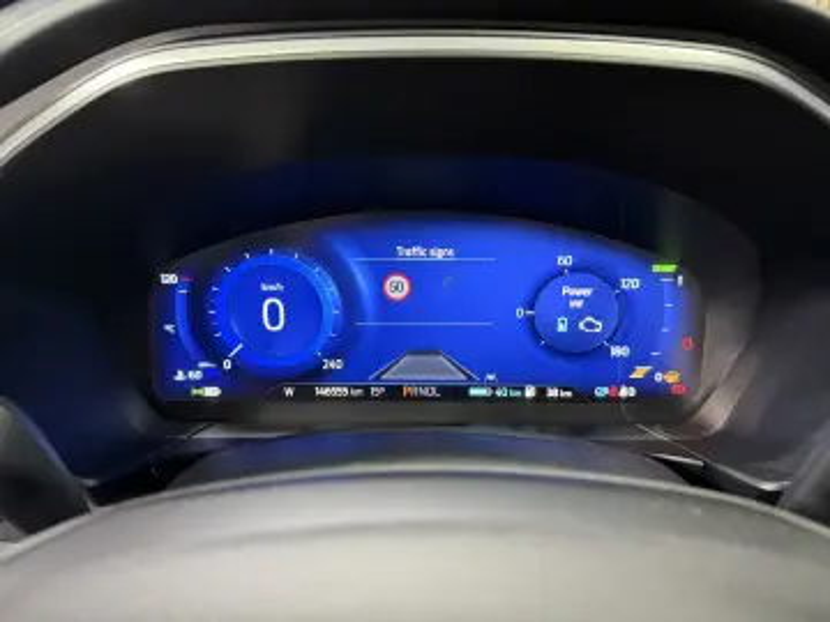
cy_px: 311
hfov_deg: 71.6
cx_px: 415
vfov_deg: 56.8
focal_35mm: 24
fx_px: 575
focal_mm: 6.76
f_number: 1.78
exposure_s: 1/50
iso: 800
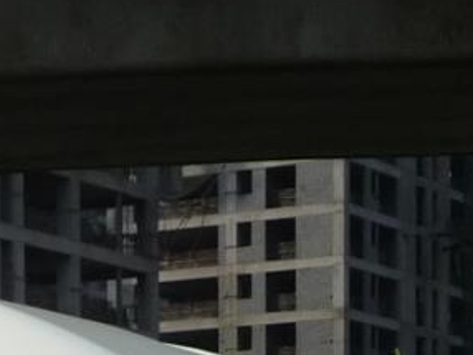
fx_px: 2448
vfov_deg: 7.7
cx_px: 30
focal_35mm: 179
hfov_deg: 11.0
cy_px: 890
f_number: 3.5
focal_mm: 5.3
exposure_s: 1/1300
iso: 100
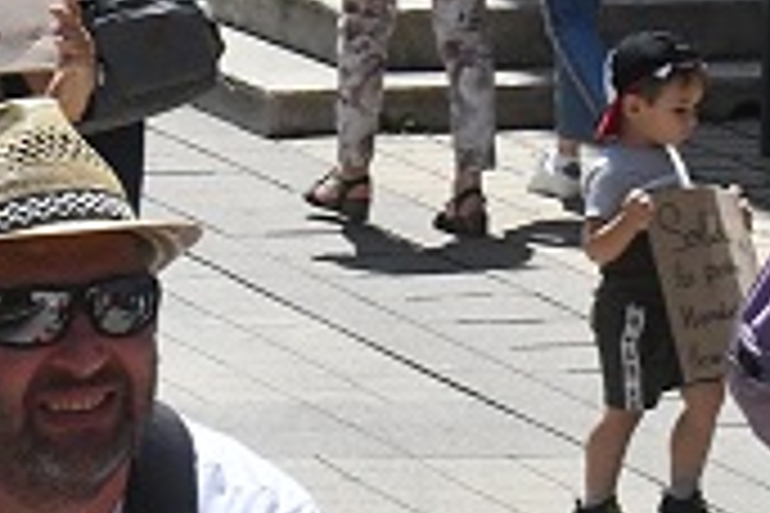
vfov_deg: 3.4
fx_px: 8555
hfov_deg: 5.1
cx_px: -54
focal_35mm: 400
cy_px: 331
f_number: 22
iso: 2500
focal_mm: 55
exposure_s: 1/2000
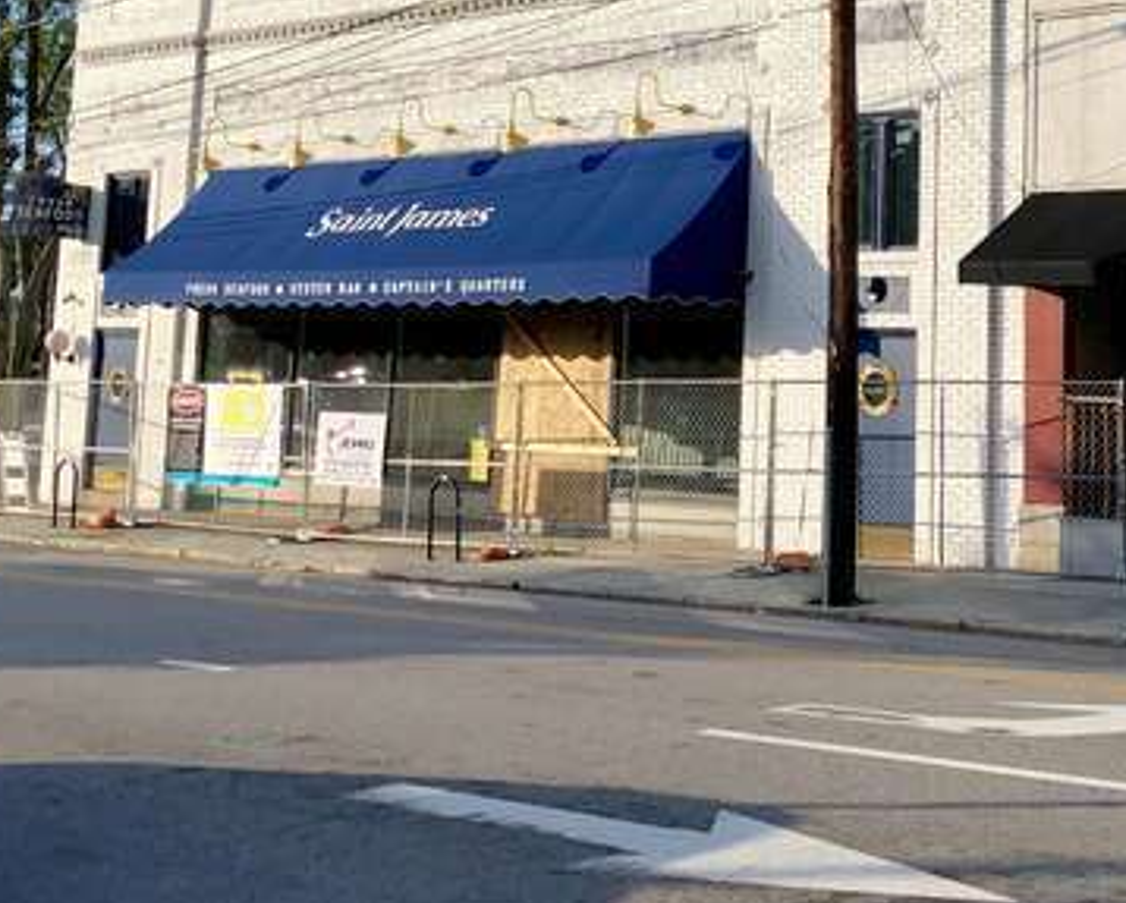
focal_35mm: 61
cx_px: 909
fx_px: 2035
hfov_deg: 30.2
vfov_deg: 24.2
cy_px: 57
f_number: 1.8
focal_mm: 3.99
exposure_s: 1/1429
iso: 20
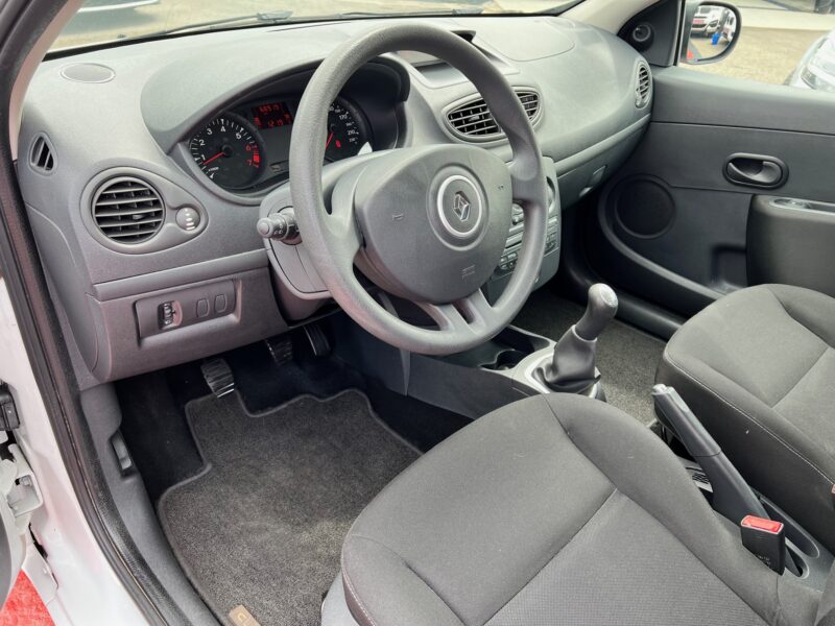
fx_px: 627
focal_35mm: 26
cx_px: 418
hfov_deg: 67.3
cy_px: 313
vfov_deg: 53.1
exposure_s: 1/171
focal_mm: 5.7
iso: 50
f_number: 1.5
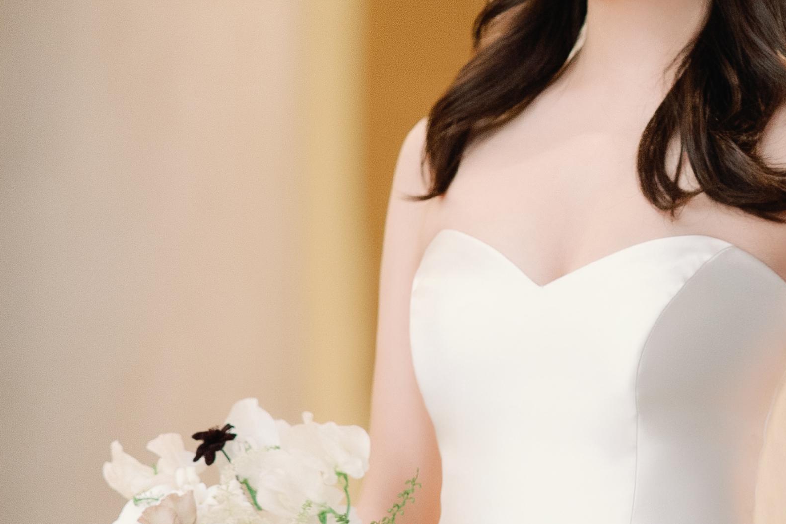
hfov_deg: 6.3
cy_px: -33
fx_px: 7030
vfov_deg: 4.3
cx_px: 1144
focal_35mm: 322
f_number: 2.2
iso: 640
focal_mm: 85
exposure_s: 1/80
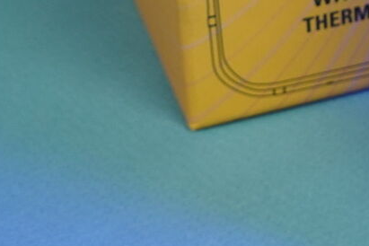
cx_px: 564
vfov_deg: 8.2
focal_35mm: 159
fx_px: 1630
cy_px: -230
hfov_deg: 12.3
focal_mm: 34
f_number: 8
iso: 2500
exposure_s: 1/200
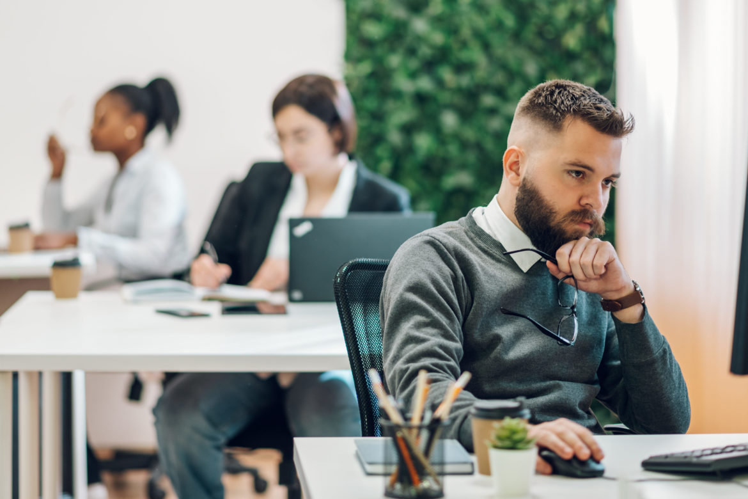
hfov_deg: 23.9
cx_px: 374
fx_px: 1766
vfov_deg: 16.1
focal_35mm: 85
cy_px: 250
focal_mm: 85
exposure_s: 1/80
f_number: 1.8
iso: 250
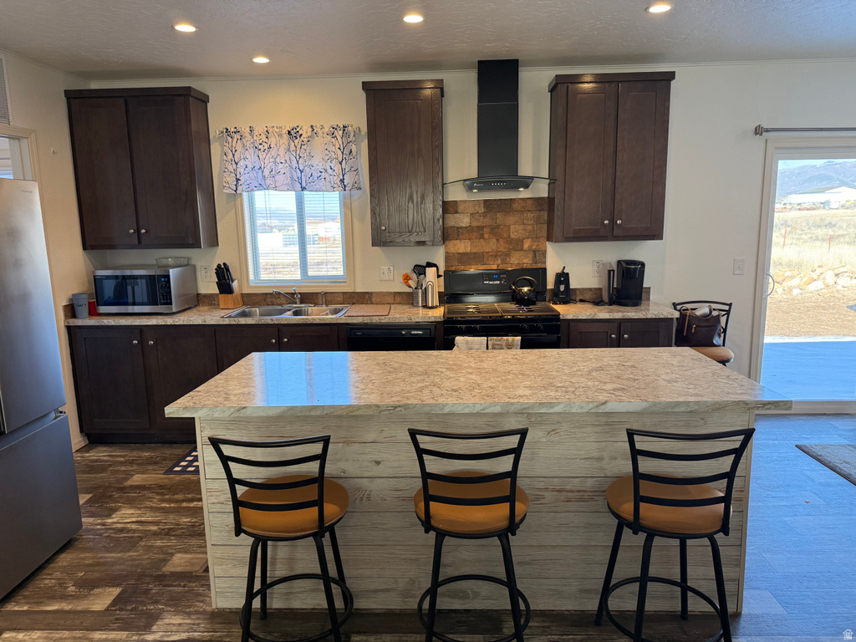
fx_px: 593
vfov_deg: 56.8
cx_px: 428
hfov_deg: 71.6
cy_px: 321
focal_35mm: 24
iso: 200
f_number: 1.78
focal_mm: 6.76
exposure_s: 1/144
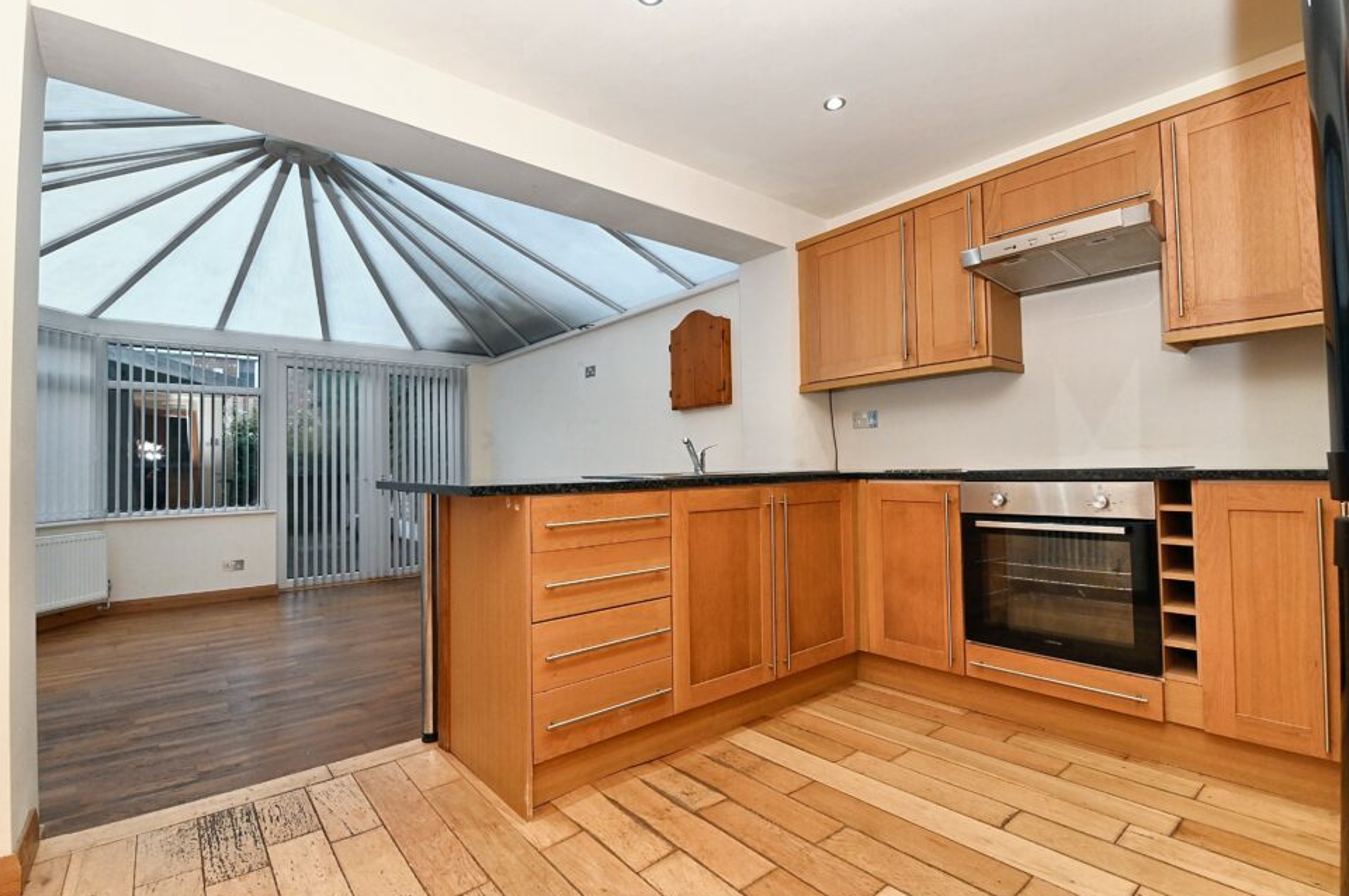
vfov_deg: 73.6
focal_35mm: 16
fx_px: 599
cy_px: 449
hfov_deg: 96.8
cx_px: 665
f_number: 10
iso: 2000
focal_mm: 15
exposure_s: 1/60
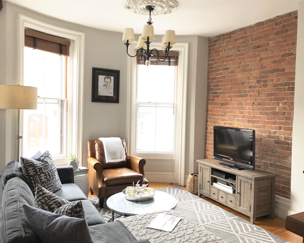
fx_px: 279
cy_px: 119
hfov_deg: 57.2
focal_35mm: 31
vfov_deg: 47.1
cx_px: 158
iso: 40
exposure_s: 1/15
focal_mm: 3.99
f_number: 1.8
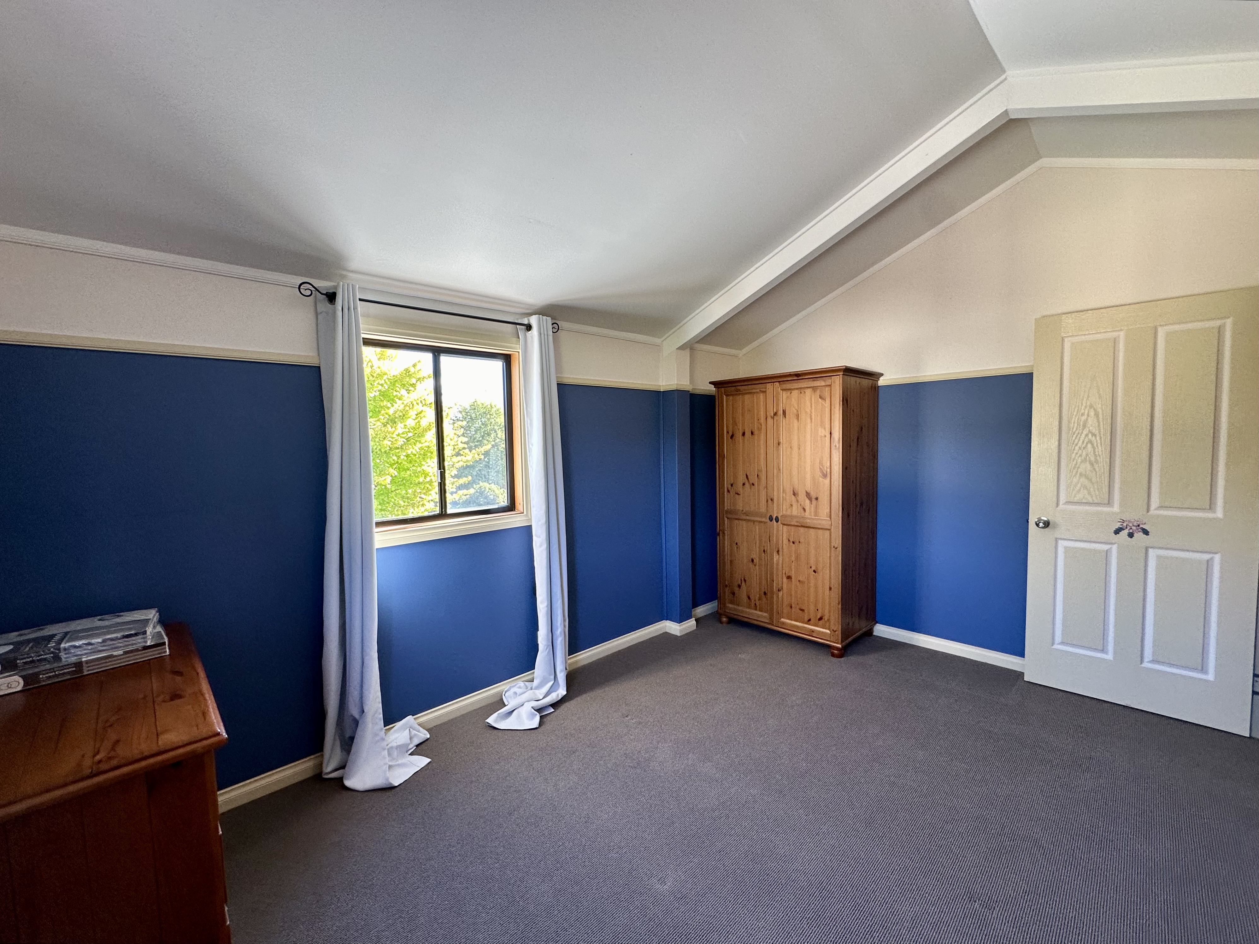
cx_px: 630
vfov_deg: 85.7
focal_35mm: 14
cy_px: 472
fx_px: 509
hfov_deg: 102.1
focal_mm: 2.22
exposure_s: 1/100
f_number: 2.2
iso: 100
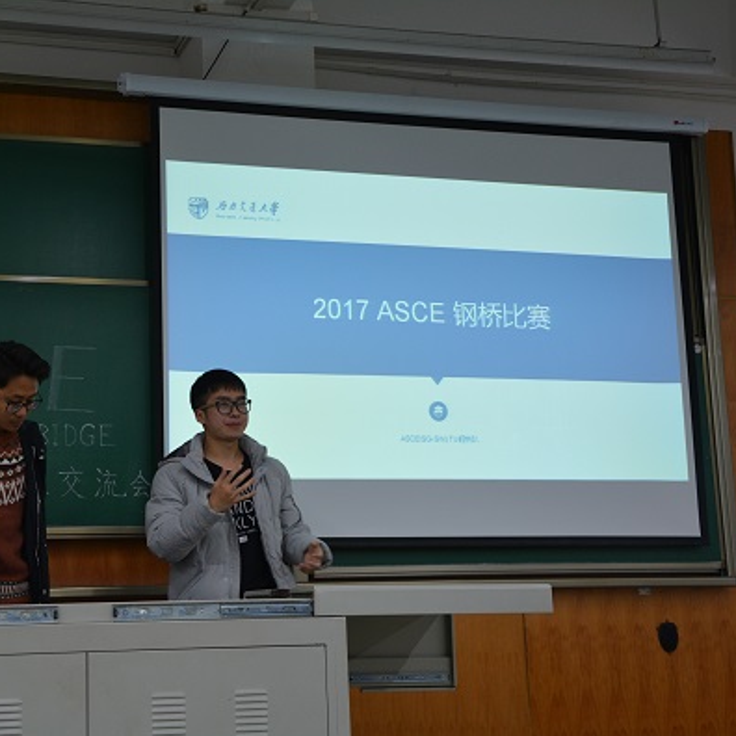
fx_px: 1395
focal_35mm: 58
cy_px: 370
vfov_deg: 29.6
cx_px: 238
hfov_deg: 29.3
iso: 560
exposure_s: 1/60
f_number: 4.2
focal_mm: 30
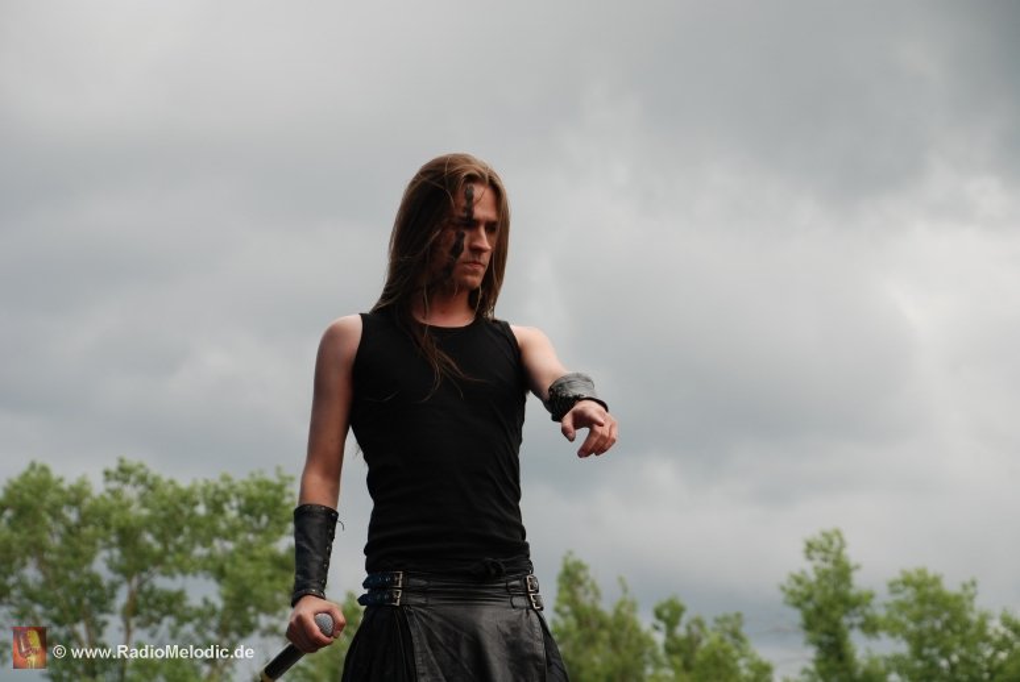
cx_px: 510
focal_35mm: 120
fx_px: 3404
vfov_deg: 11.5
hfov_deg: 17.0
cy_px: 341
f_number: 5.6
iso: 200
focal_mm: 80
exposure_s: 1/320
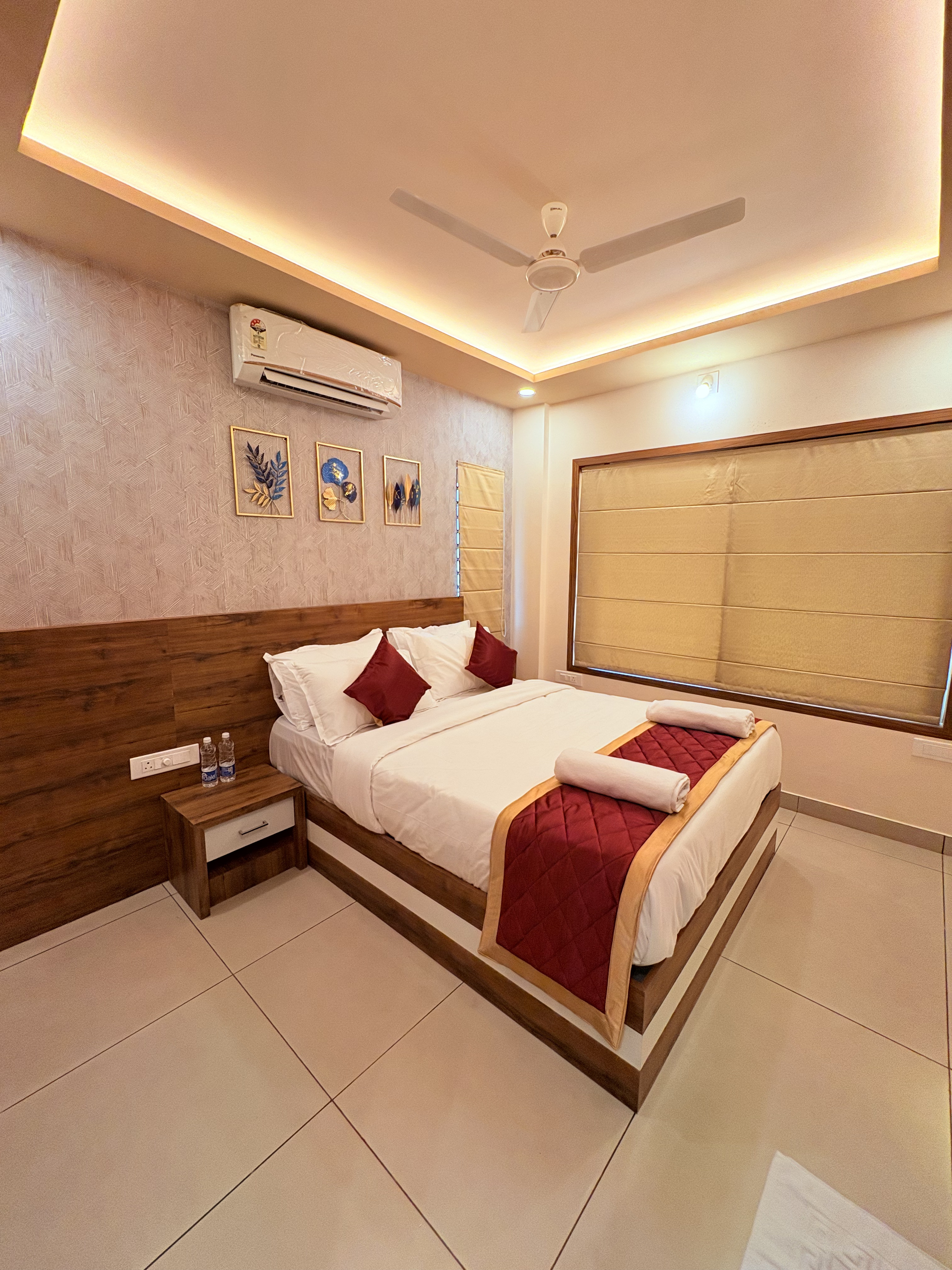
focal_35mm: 14
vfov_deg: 102.1
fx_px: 513
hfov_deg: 85.7
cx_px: 476
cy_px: 635
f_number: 2.2
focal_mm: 2.22
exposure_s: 1/50
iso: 125
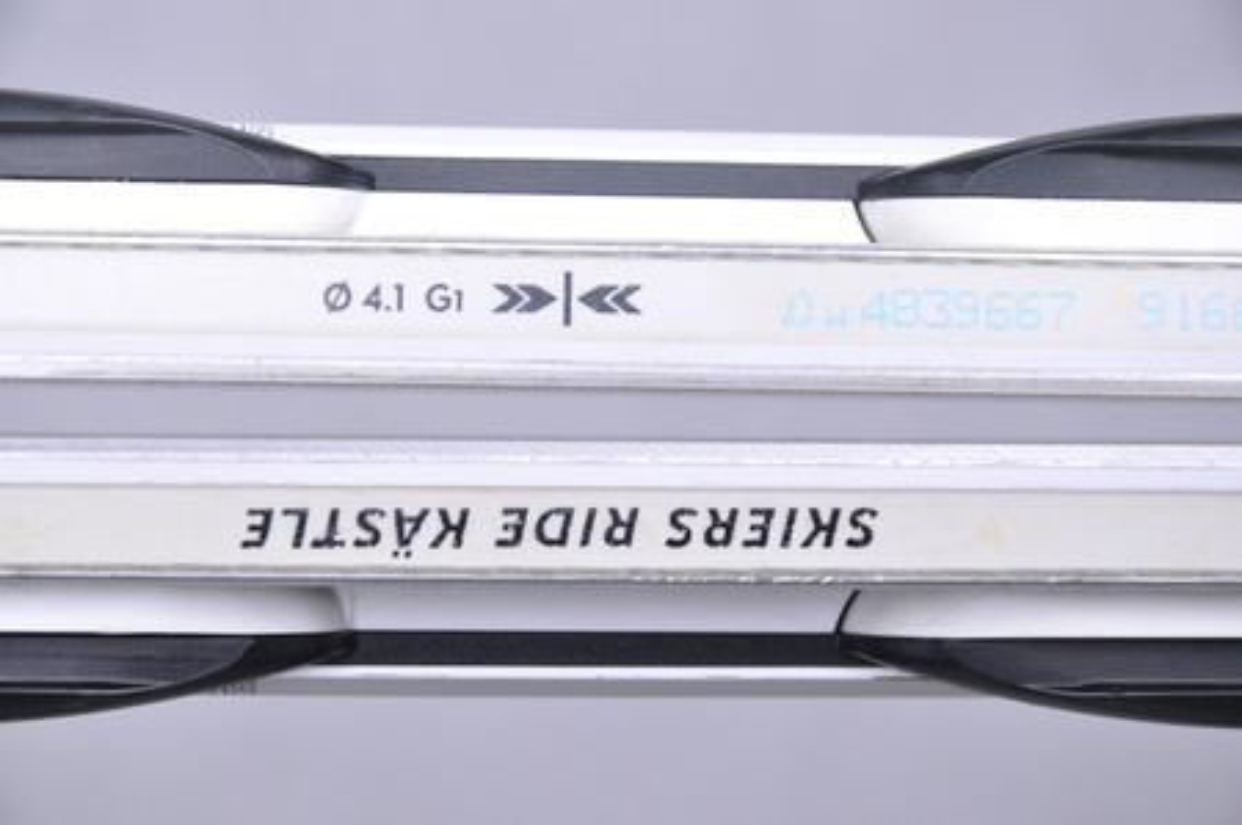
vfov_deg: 8.7
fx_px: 5428
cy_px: 412
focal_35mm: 158
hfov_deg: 13.1
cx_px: 621
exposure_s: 1/125
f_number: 8
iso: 3200
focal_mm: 105
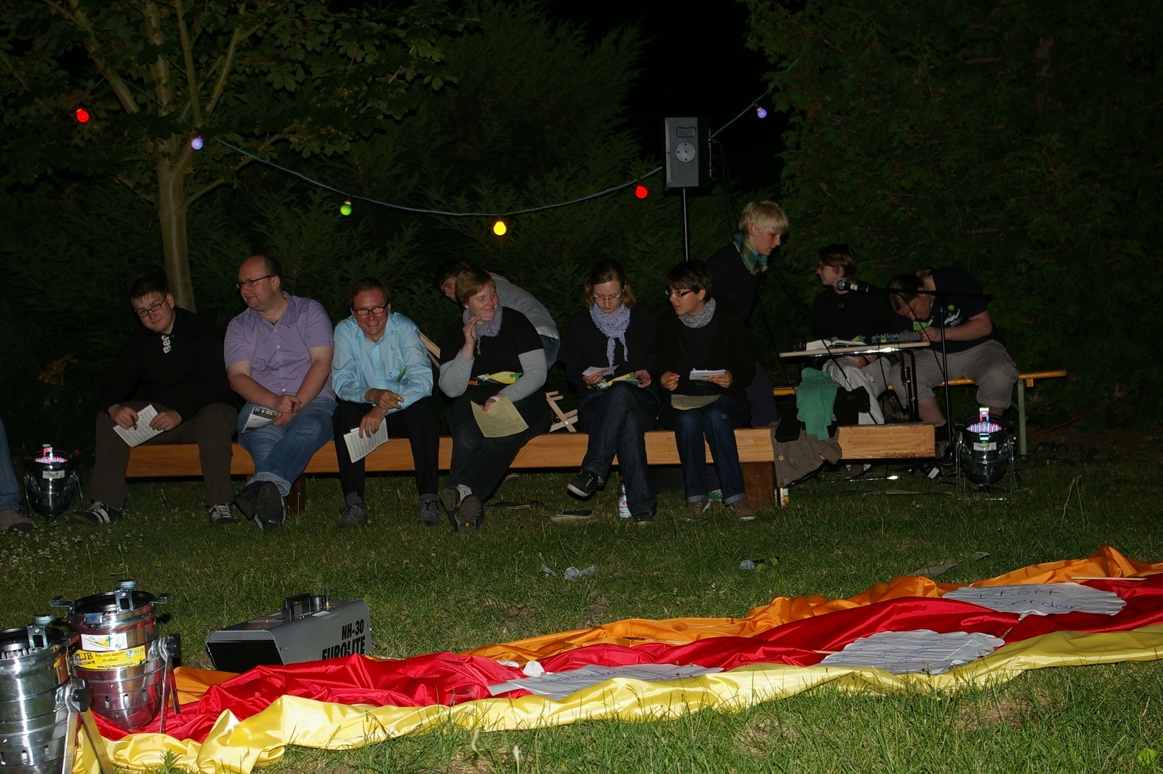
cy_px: 387
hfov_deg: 31.2
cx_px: 582
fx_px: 2082
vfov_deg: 21.0
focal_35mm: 64
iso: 200
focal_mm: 43
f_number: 5.6
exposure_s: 1/60
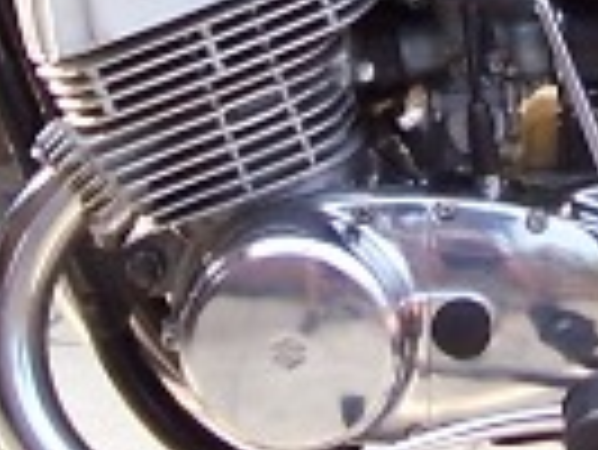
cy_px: -207
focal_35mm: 205
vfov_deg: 7.2
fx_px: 3545
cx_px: 553
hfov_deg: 9.6
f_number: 2.7
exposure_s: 1/125
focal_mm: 5.6
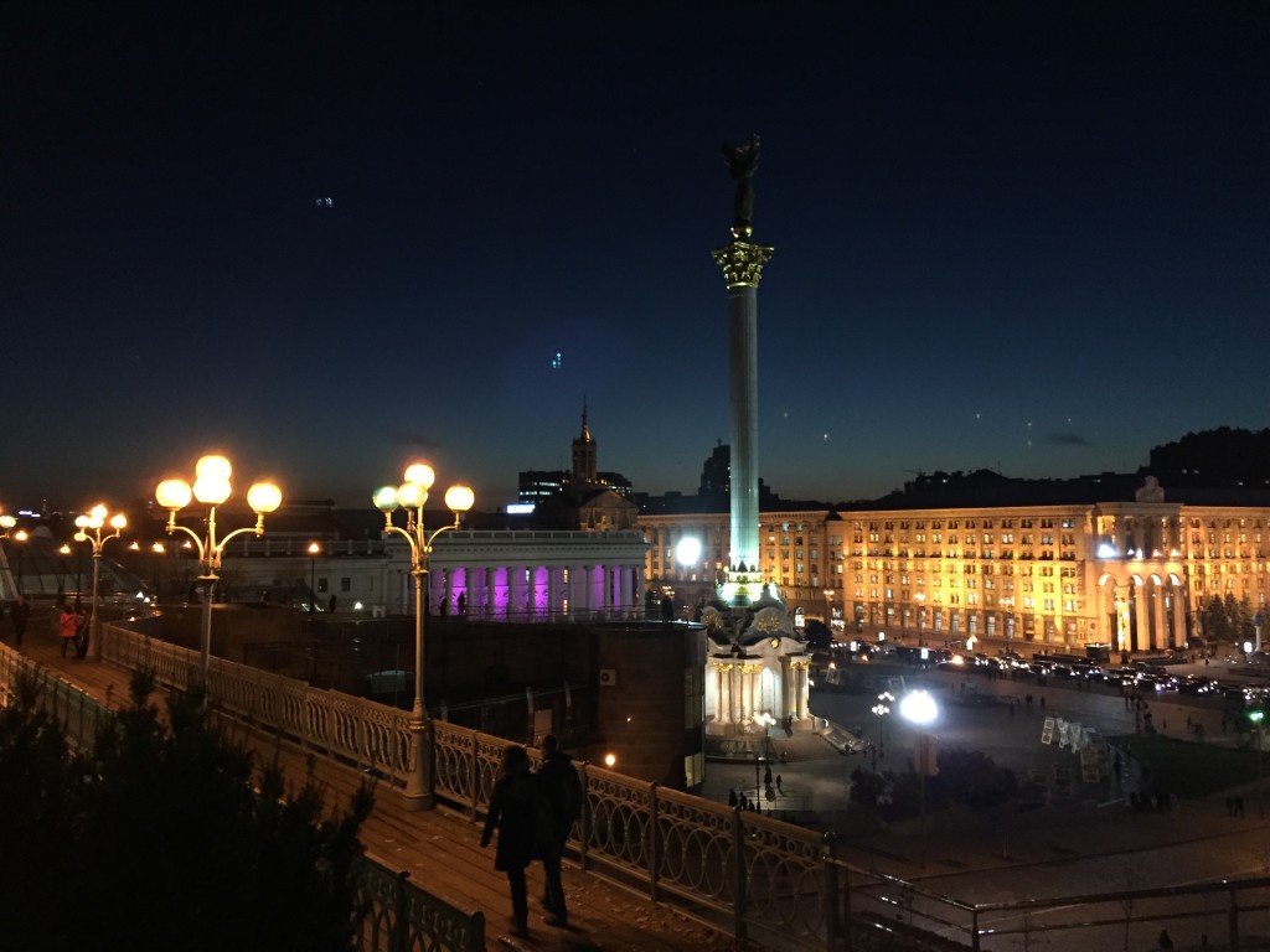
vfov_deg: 48.2
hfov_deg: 61.7
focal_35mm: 29
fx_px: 1064
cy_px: 476
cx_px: 635
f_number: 2.2
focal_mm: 4.15
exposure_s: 1/17
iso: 250
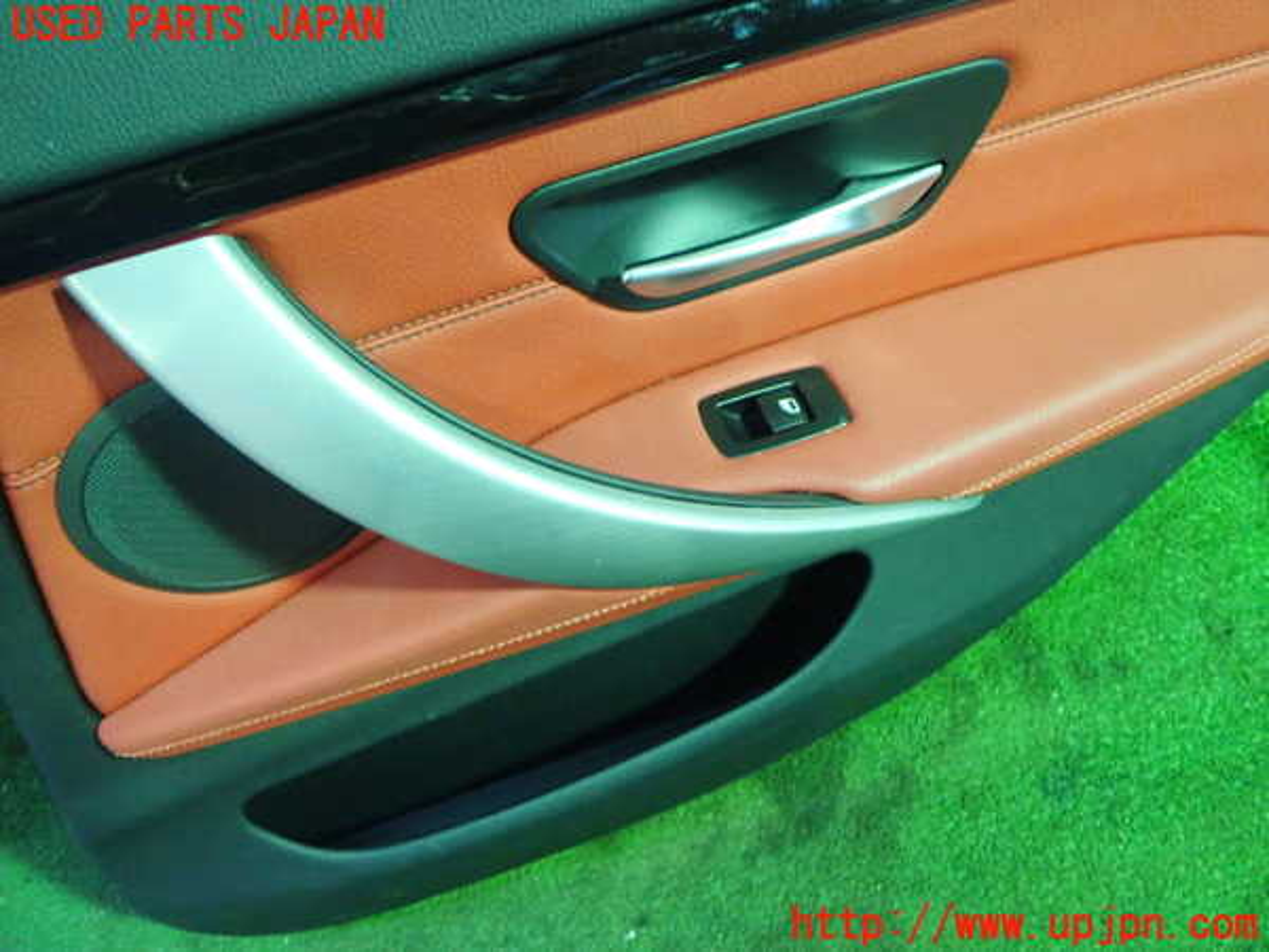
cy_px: 476
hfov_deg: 60.0
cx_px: 634
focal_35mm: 30
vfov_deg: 46.8
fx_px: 1100
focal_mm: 5.5
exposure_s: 1/50
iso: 1000
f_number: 2.3
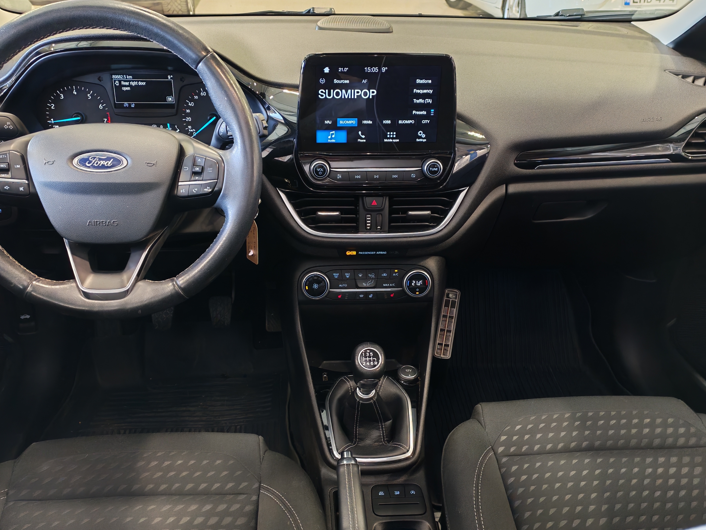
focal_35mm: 35
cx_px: 342
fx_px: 714
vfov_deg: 40.6
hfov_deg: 52.6
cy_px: 295
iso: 753
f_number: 1.9
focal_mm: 6.12
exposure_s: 1/50
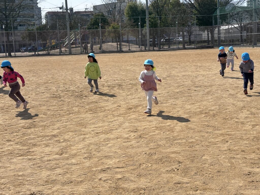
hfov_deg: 36.8
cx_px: 130
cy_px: 98
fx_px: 391
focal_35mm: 52
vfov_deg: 28.0
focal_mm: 5.96
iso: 40
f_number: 1.6
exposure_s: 1/4425
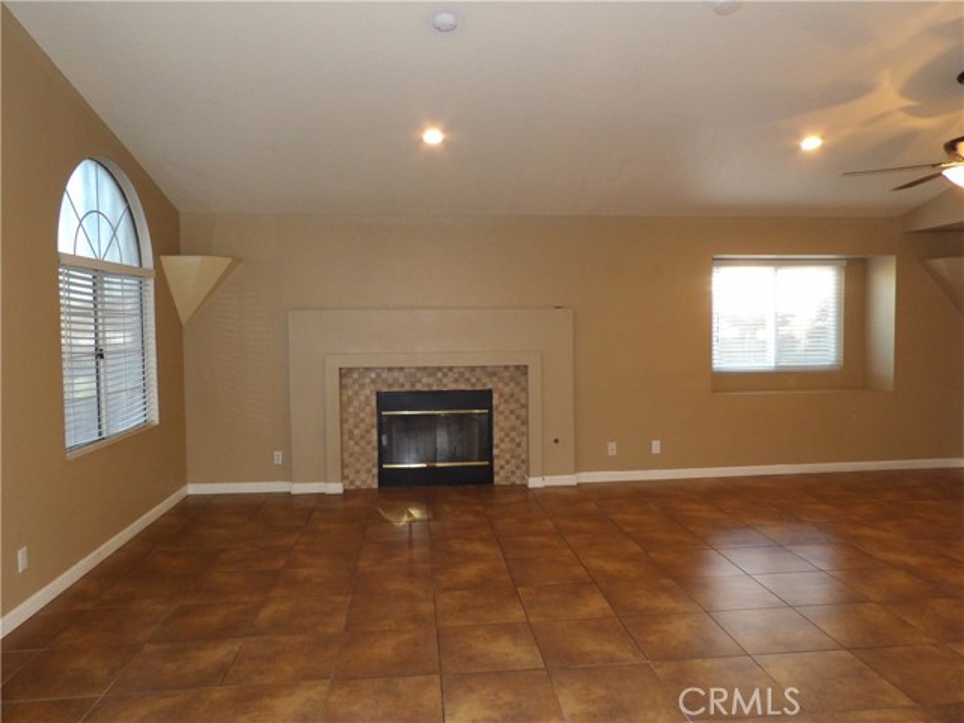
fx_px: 668
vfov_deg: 56.8
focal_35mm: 24
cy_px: 362
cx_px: 482
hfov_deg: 71.6
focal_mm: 4.3
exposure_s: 1/33
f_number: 3.2
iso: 304
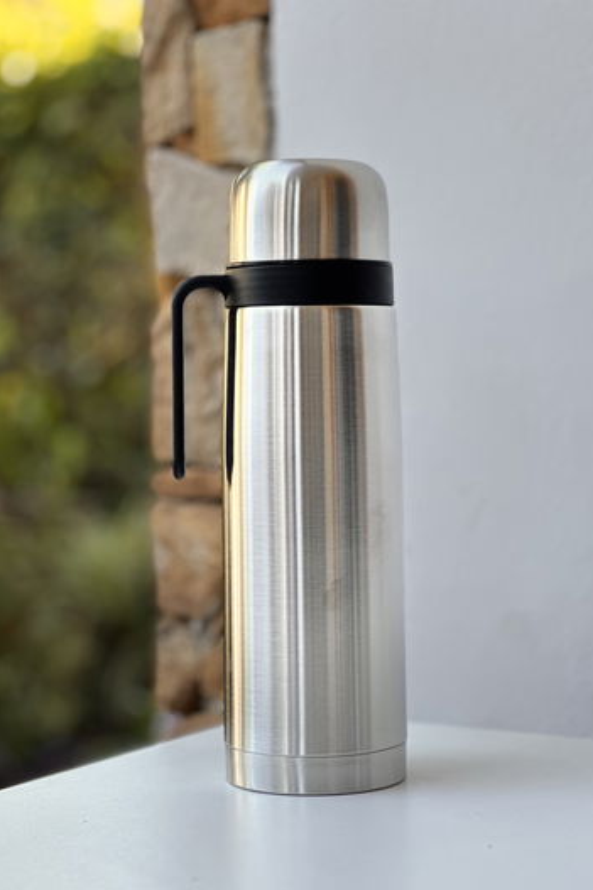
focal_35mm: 81
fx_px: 2003
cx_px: 307
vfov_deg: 25.1
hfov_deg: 16.8
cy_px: 448
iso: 80
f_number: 2.8
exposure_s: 1/121
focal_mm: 9
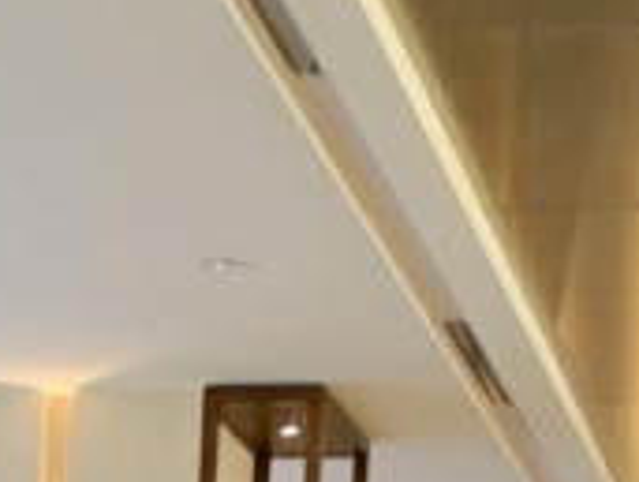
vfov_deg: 7.1
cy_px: 1581
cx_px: -142
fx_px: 3367
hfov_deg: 10.6
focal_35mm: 182
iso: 200
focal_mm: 4.25
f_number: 1.8
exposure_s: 1/42
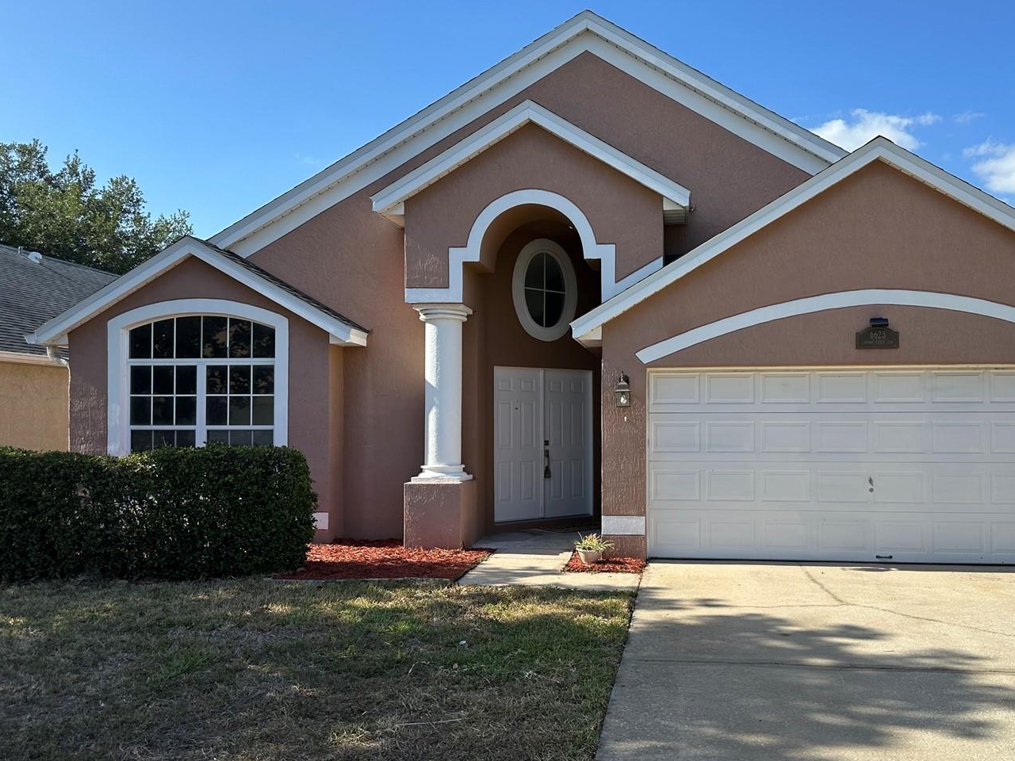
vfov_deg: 46.8
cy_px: 411
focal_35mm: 30
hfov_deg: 59.4
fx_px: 880
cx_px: 617
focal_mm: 6.86
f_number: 1.78
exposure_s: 1/3247
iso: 80
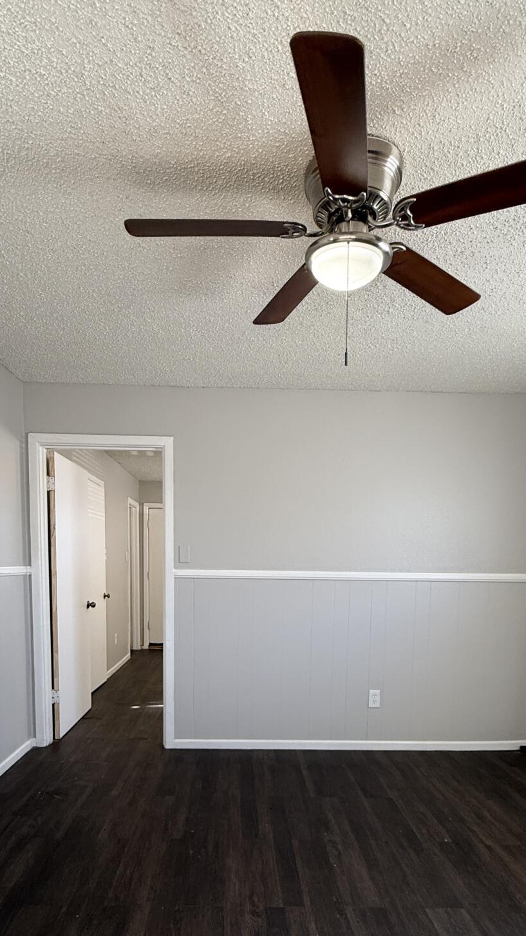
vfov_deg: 81.4
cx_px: 245
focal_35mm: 21
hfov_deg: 53.5
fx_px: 521
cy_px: 614
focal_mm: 2.22
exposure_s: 1/120
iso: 125
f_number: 2.2
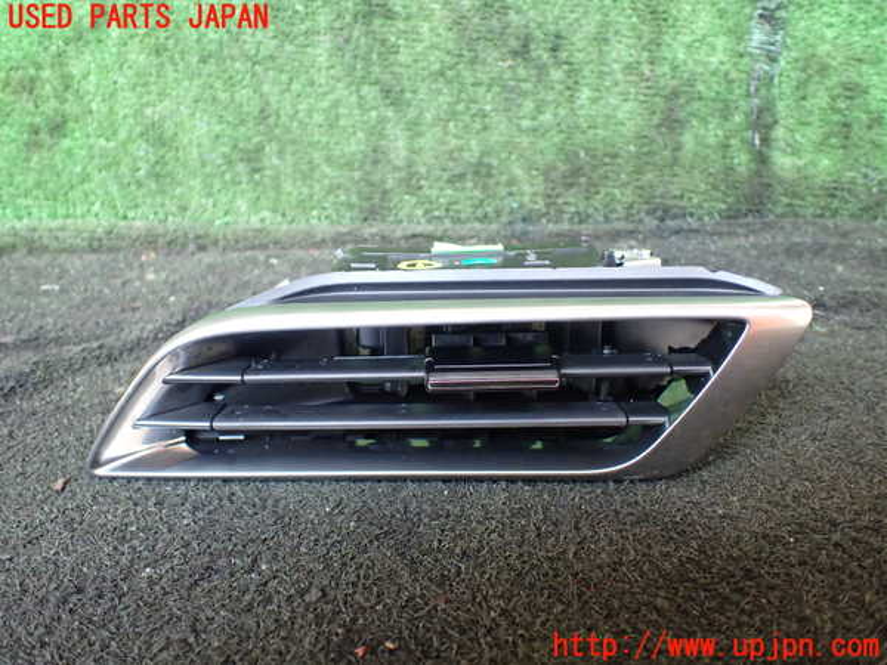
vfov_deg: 46.8
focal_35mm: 30
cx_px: 444
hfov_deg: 60.0
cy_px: 332
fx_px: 769
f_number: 2.3
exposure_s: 1/125
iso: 640
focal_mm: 5.4
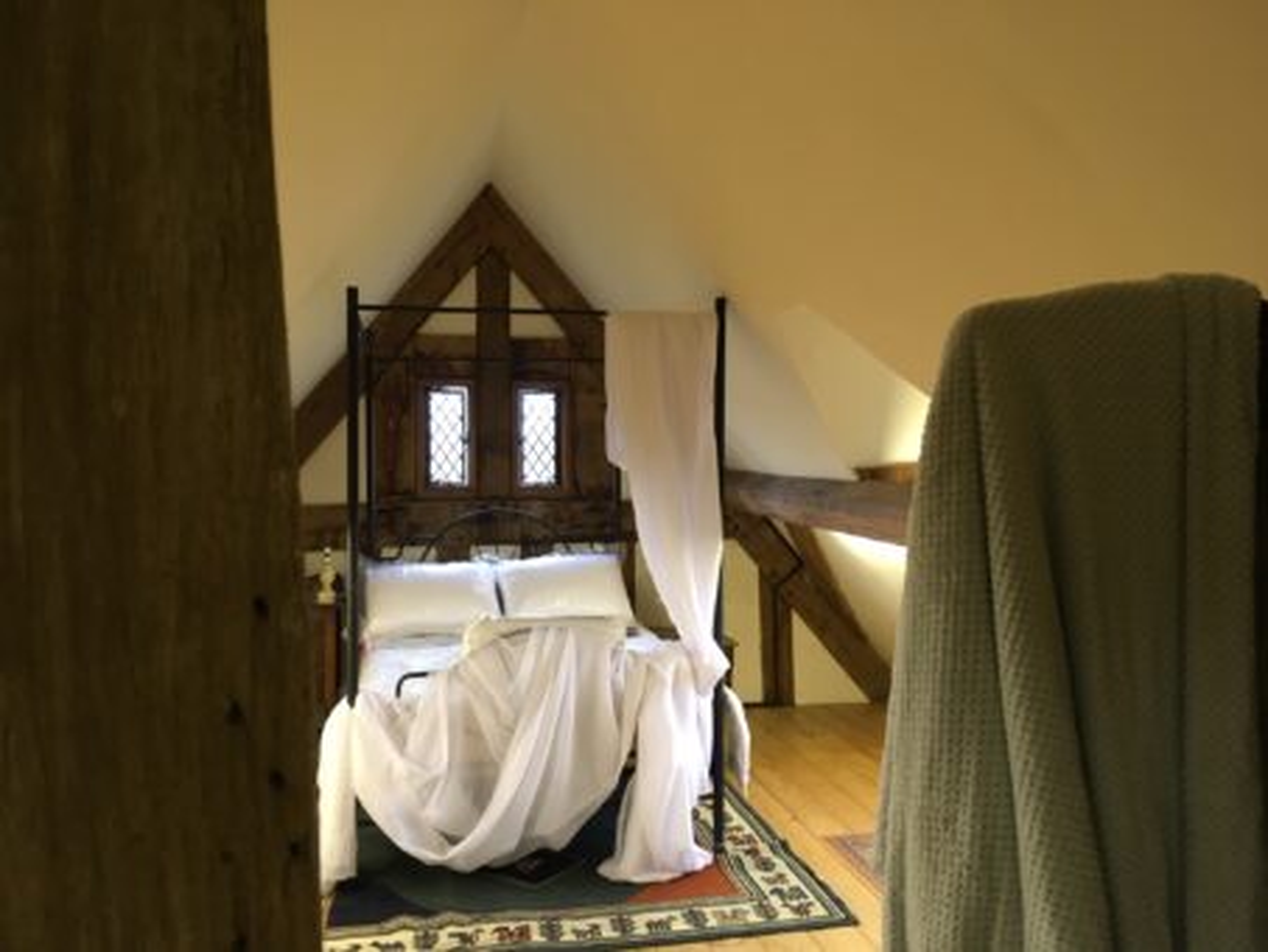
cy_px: 476
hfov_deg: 61.6
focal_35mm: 29
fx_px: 1063
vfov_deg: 48.2
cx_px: 634
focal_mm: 4.15
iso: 100
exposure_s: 1/33
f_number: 2.2
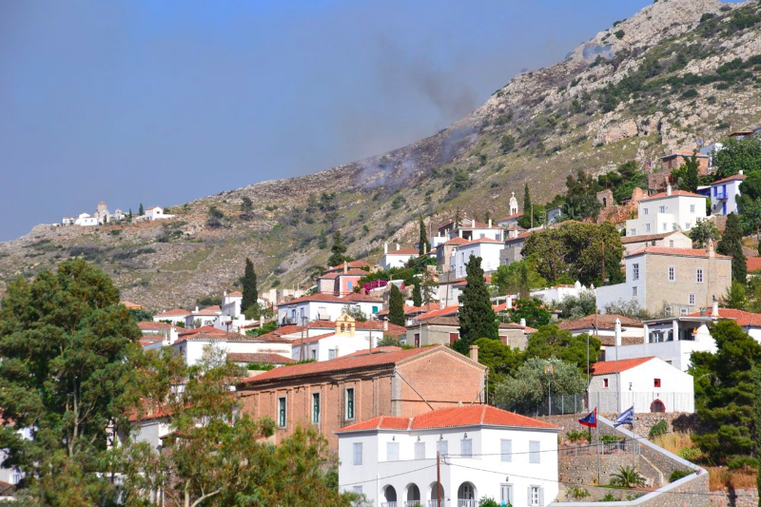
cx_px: 380
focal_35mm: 218
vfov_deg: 6.3
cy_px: 254
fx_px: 4596
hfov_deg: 9.5
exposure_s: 1/500
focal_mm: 145
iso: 250
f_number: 11
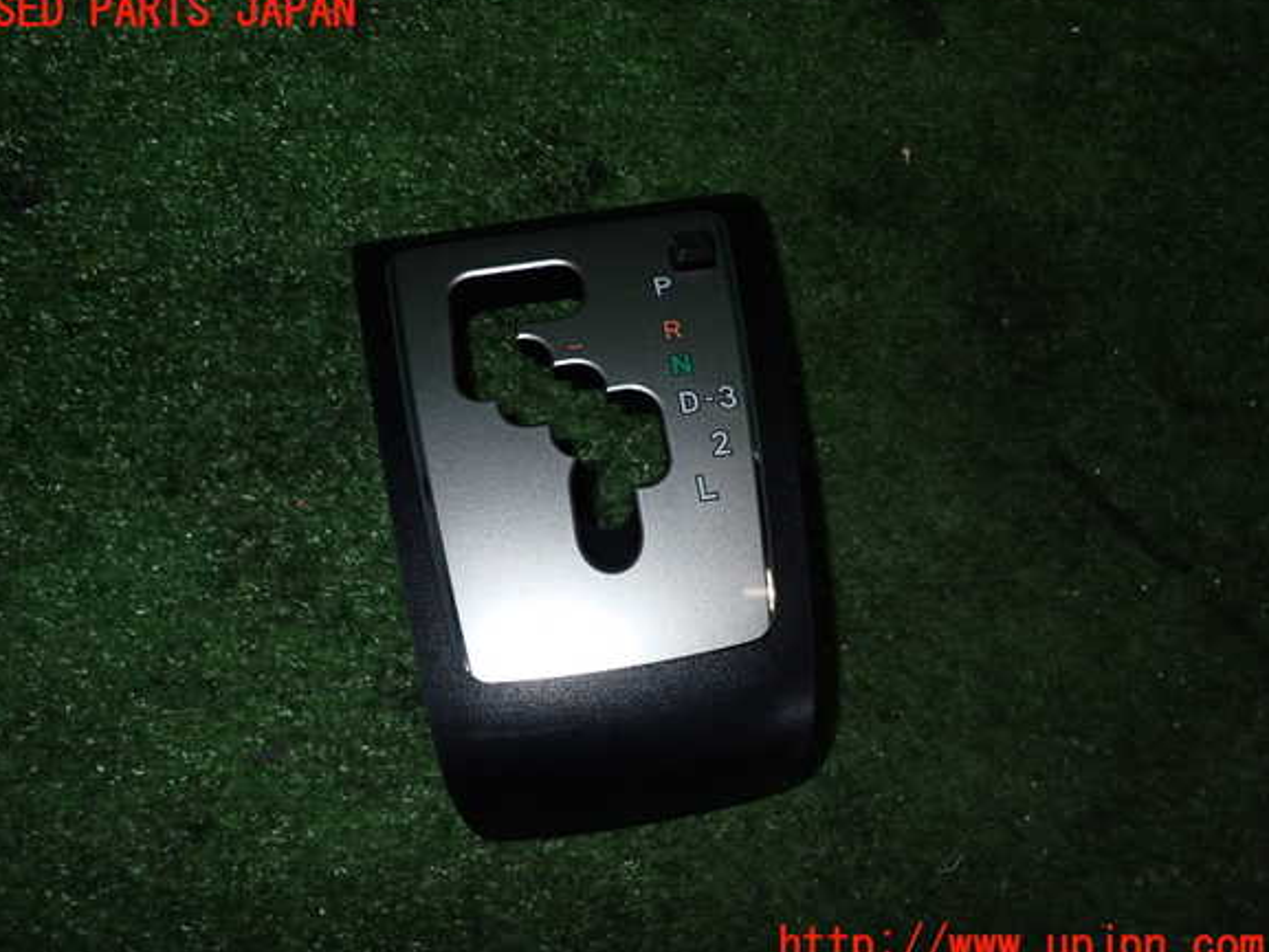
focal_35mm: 26
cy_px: 479
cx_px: 616
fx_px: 953
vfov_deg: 53.1
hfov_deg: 67.3
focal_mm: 4.5
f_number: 8
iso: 400
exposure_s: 1/100
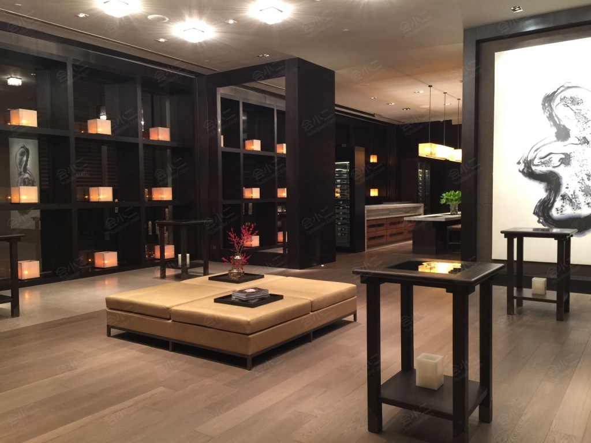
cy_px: 222
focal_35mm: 29
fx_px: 495
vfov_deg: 48.2
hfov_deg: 61.7
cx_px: 296
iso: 100
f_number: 2.2
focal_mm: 4.15
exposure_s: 1/10
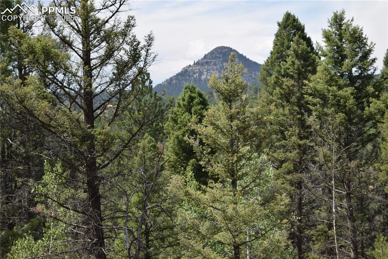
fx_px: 743
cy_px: 130
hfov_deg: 29.3
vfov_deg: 19.7
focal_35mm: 69
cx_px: 194
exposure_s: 1/400
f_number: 6.3
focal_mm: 46
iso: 100
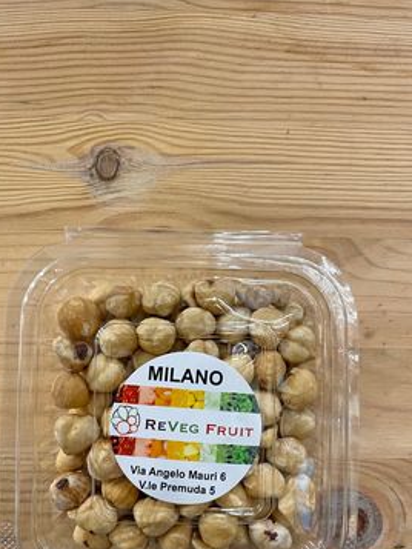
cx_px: 204
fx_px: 492
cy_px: 326
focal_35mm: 31
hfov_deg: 45.5
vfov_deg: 57.9
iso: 80
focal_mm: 4.2
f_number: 1.6
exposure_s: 1/50
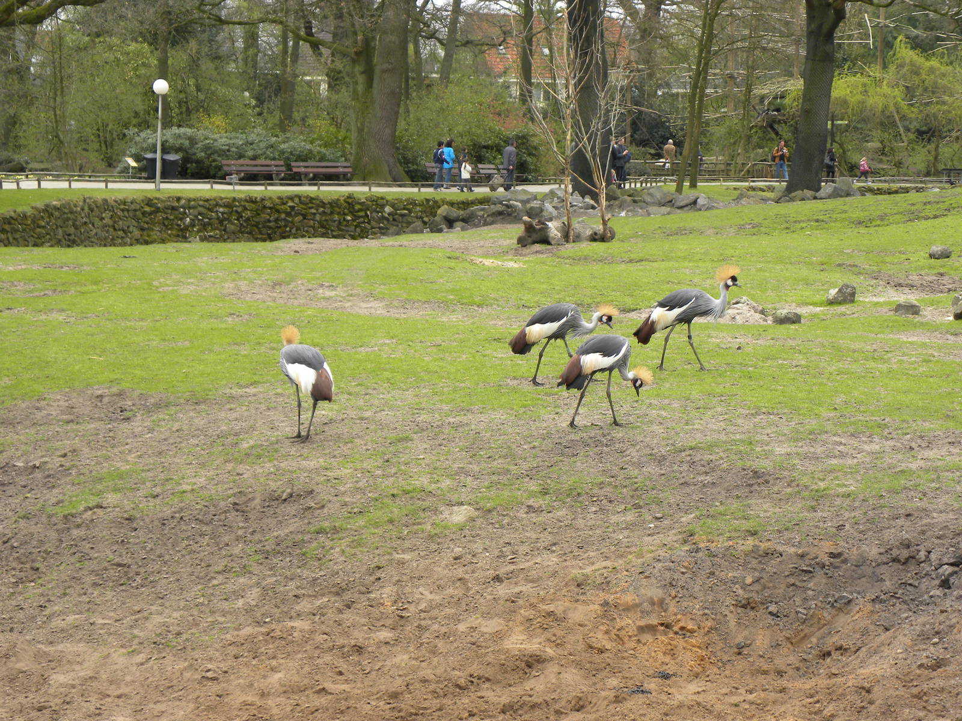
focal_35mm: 117
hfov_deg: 16.8
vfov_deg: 12.7
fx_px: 3252
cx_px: 481
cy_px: 360
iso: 64
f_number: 4
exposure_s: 1/82.1
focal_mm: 20.8
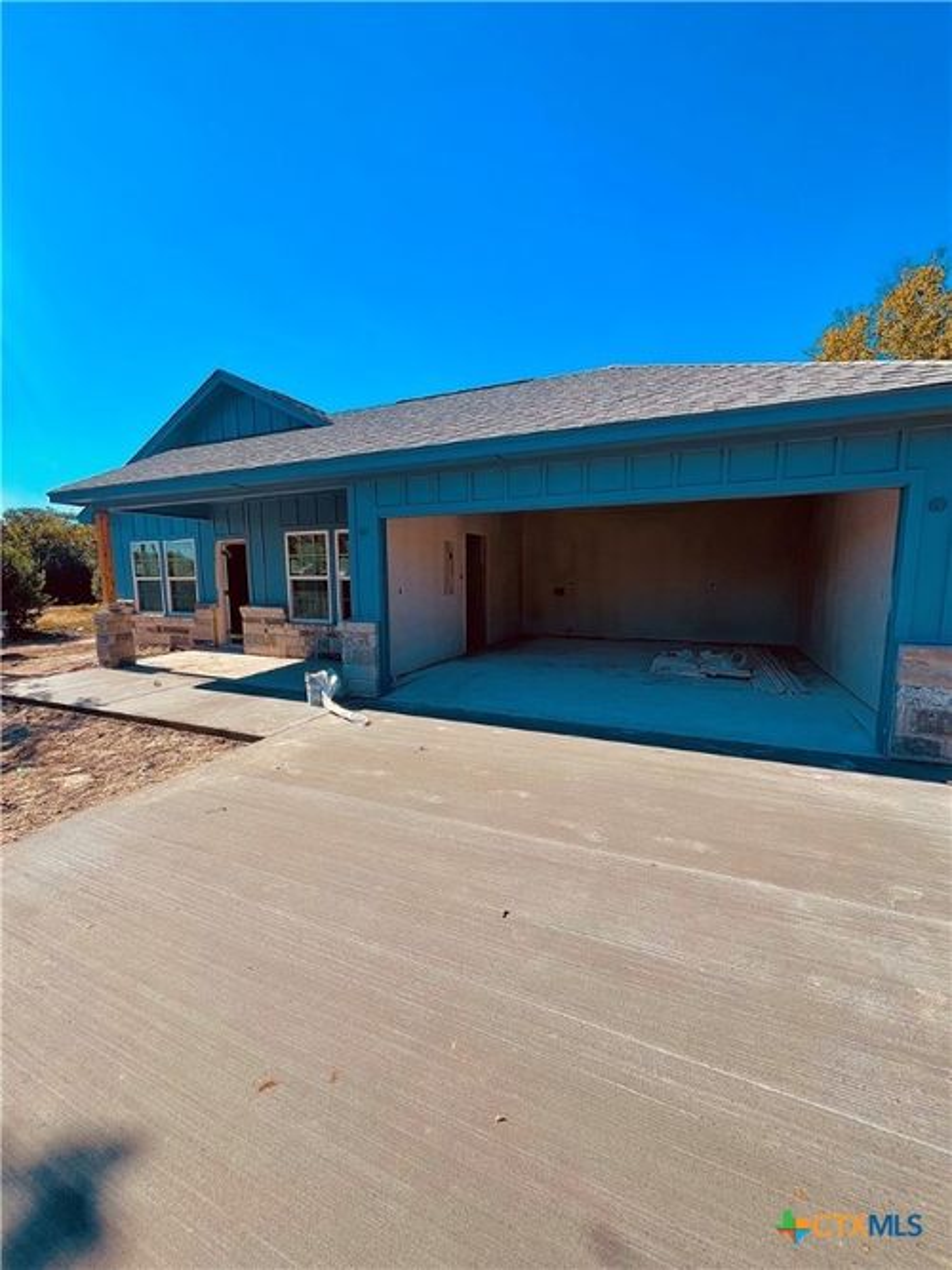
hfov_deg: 89.9
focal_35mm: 13
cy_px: 635
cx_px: 476
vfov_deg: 106.2
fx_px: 477
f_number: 1.8
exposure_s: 1/1167
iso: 32
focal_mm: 1.57
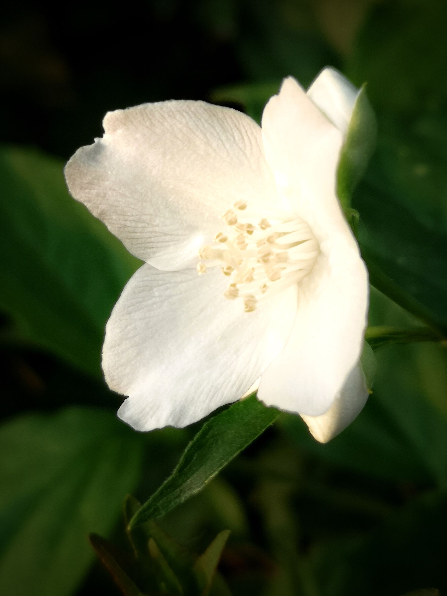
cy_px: 298
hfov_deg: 18.2
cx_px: 224
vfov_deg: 24.1
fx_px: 1395
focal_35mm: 81
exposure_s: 1/355
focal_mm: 3.95
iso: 50
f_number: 1.8
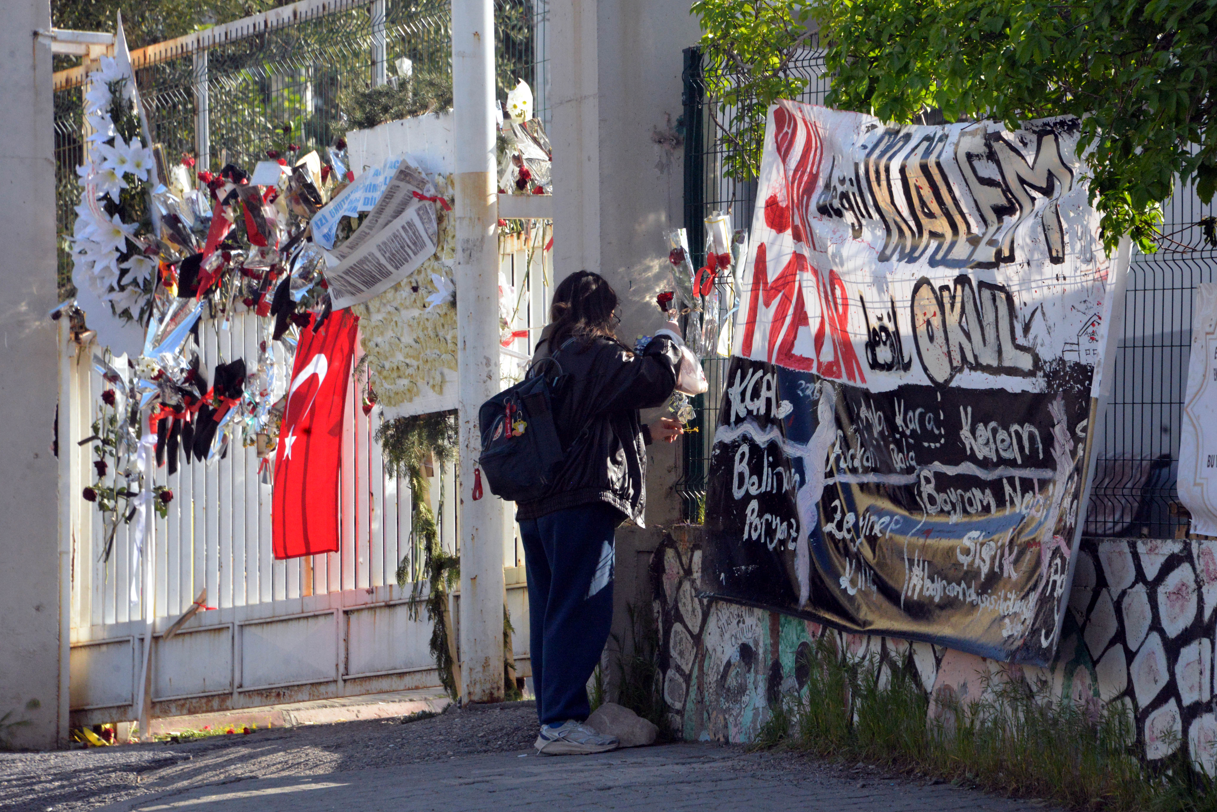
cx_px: 652
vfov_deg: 5.1
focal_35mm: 268
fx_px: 9063
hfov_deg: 7.7
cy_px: 392
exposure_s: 1/2000
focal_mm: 250
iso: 5000
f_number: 11
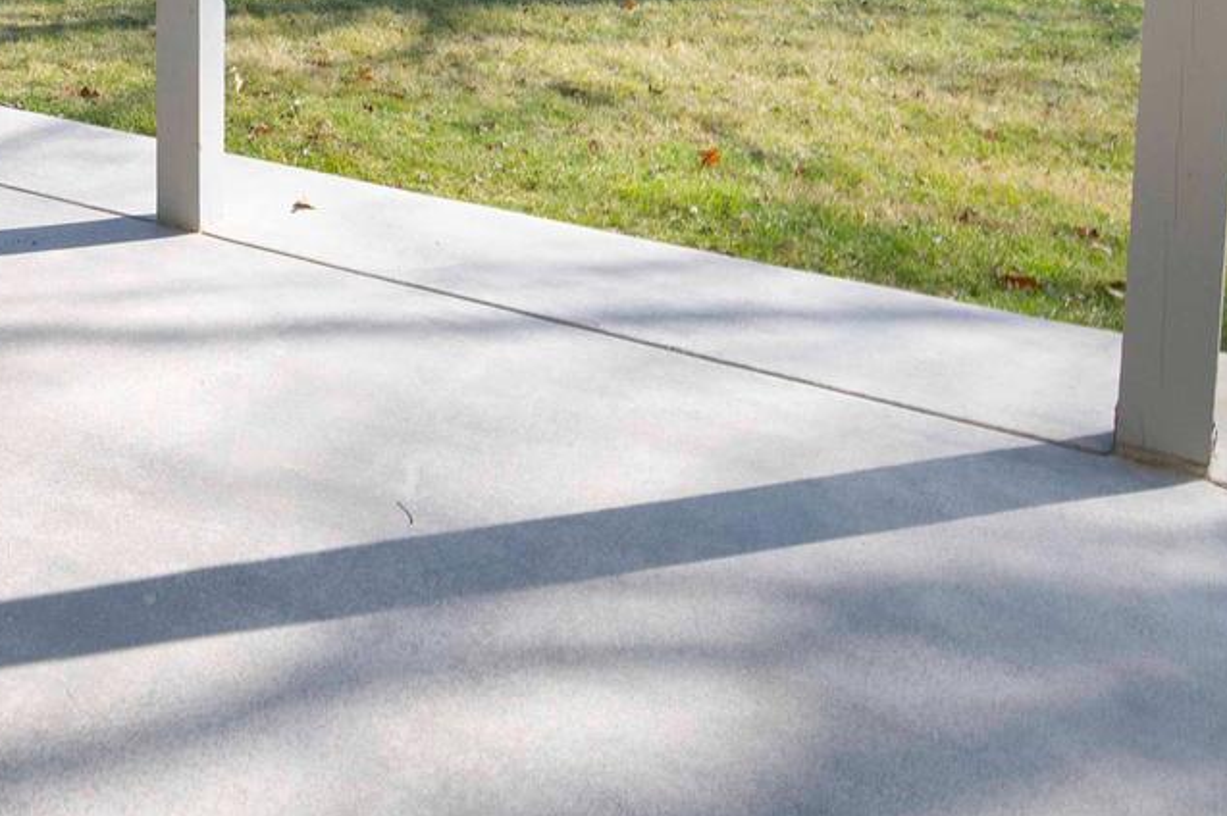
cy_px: -148
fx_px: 1533
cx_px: -152
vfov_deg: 26.7
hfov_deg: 36.3
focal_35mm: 45
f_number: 5
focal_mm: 14
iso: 1000
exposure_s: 1/6400
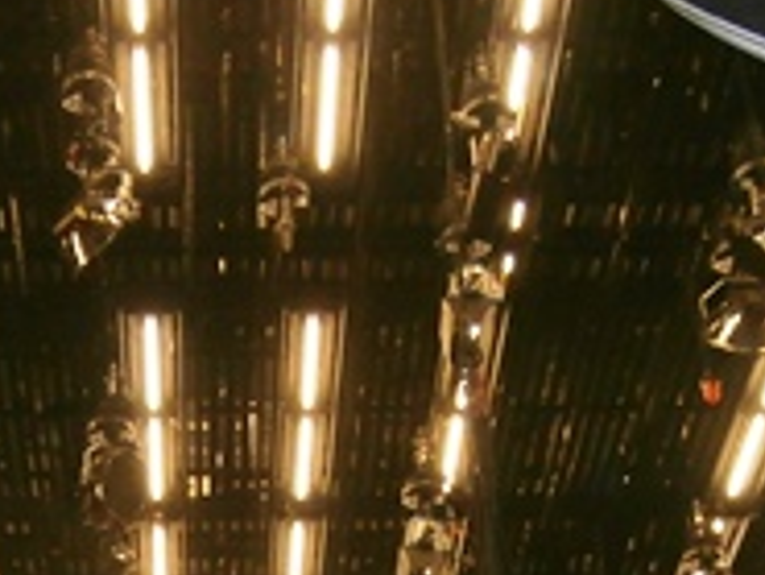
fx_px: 1835
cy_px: 927
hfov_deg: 23.4
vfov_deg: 15.9
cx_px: 211
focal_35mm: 83
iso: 250
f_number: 3
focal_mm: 4.2
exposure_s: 1/30
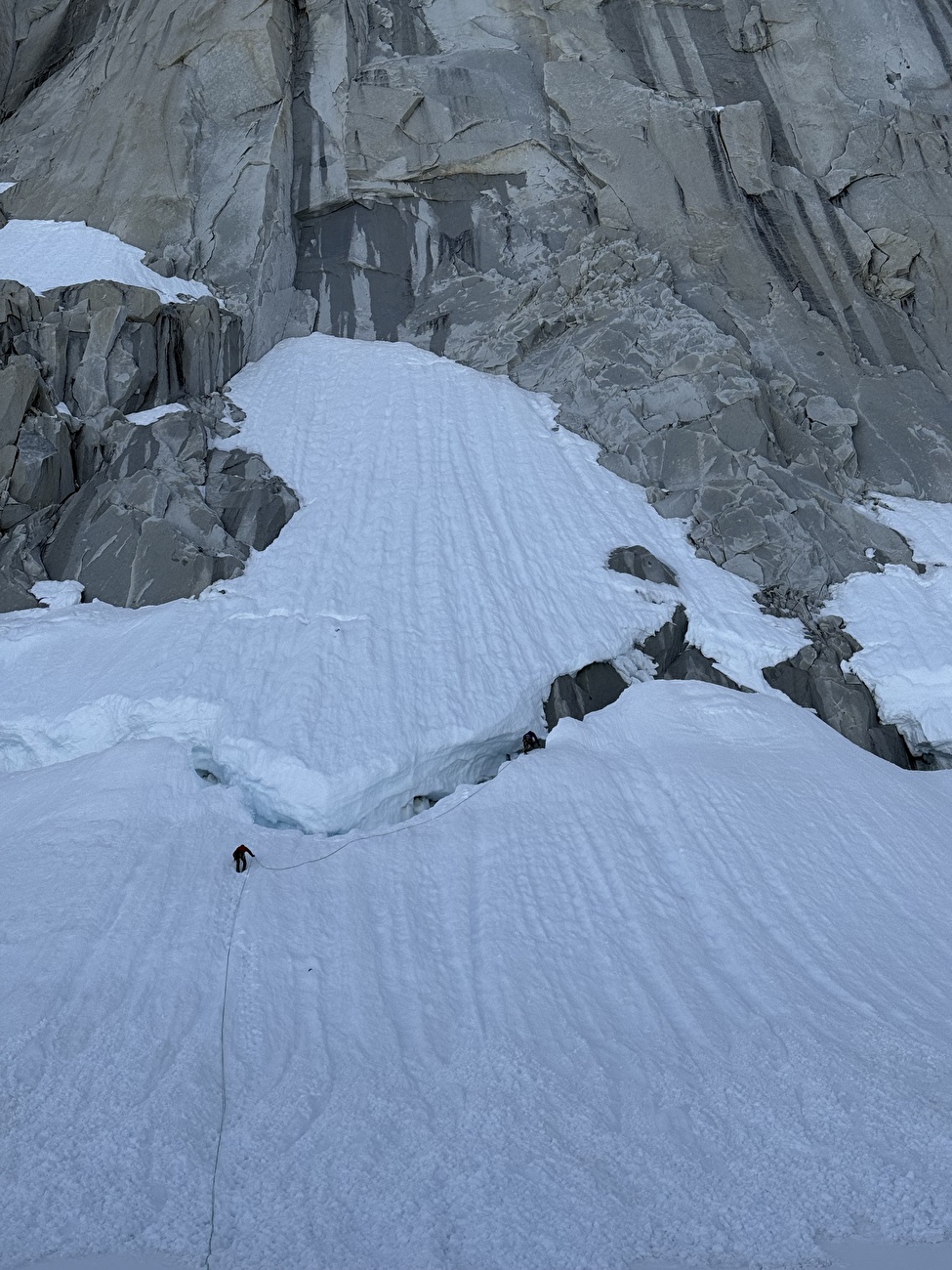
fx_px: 1760
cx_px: 476
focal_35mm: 48
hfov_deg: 30.3
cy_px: 635
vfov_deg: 39.7
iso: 80
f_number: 1.78
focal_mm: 6.76
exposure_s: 1/9901
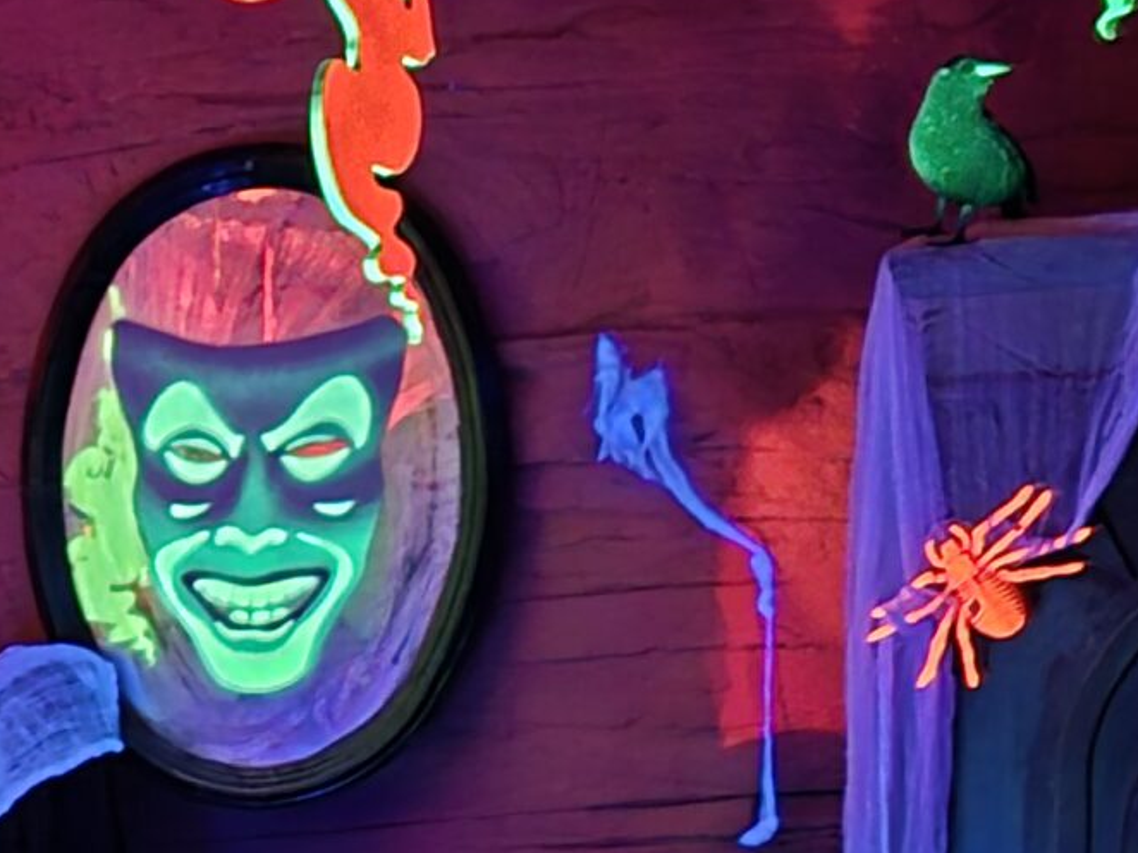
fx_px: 2925
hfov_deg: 20.9
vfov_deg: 16.2
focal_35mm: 89
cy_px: 911
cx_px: -143
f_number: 1.8
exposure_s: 1/9
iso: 3200
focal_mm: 5.4
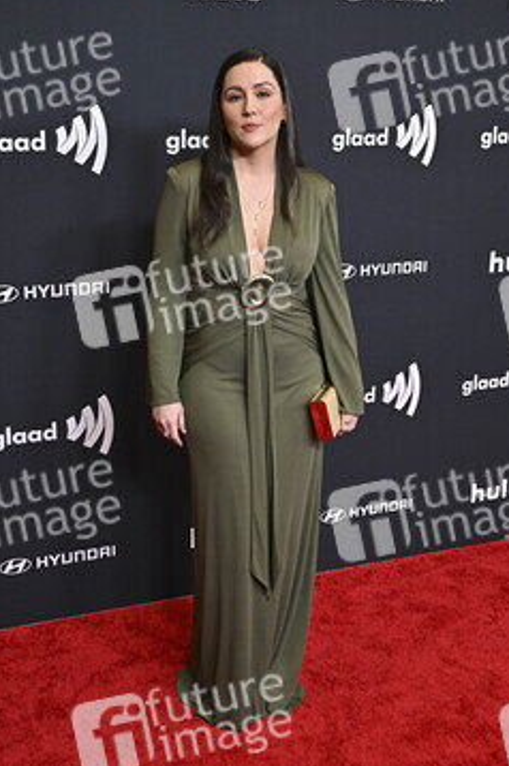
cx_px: 244
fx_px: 1020
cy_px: 404
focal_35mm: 48
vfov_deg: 41.1
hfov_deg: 28.0
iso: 4000
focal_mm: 43
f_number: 5.6
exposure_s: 1/250
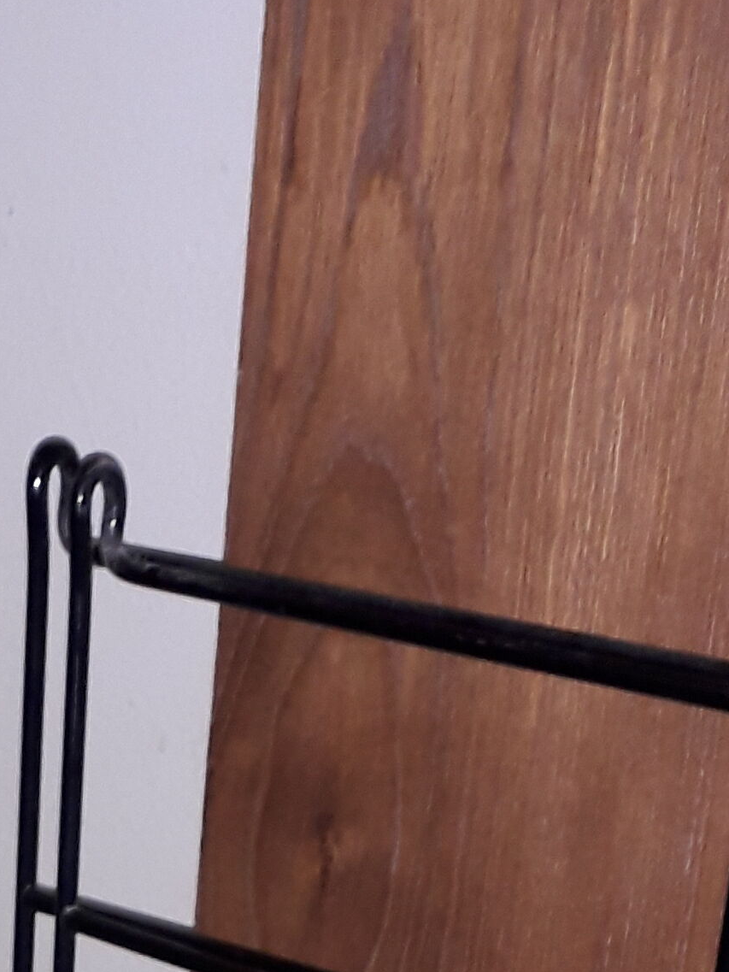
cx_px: 138
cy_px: 1460
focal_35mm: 98
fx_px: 2751
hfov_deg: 15.0
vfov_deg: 17.9
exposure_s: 1/50
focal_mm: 3.6
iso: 100
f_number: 1.9
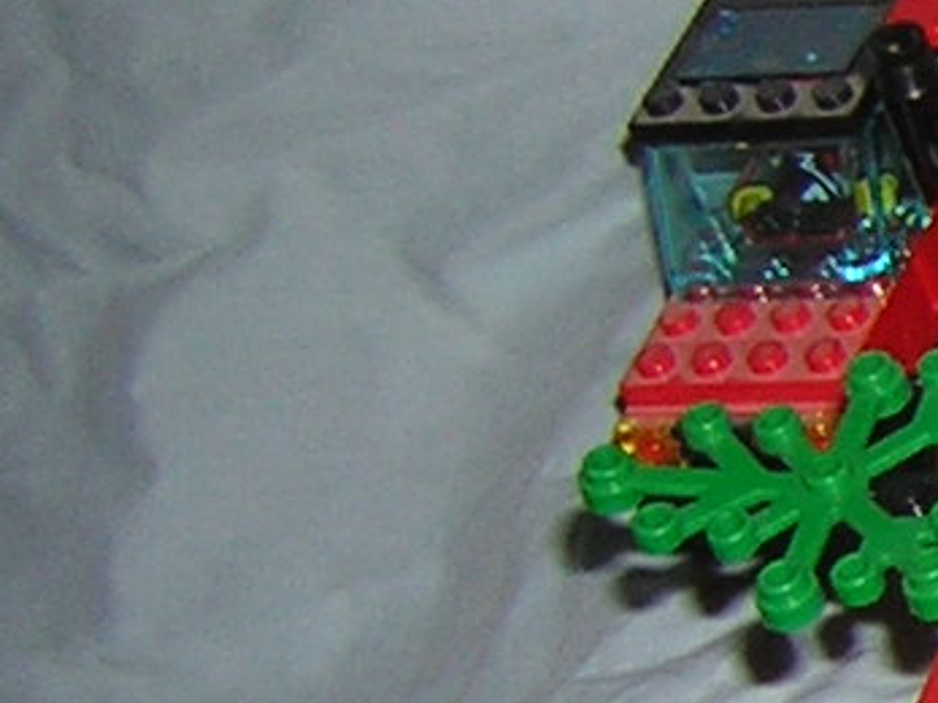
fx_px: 4497
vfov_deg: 8.9
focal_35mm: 166
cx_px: 2054
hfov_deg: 10.6
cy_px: 500
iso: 50
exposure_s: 1/60.1
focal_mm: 4.7
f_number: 2.6
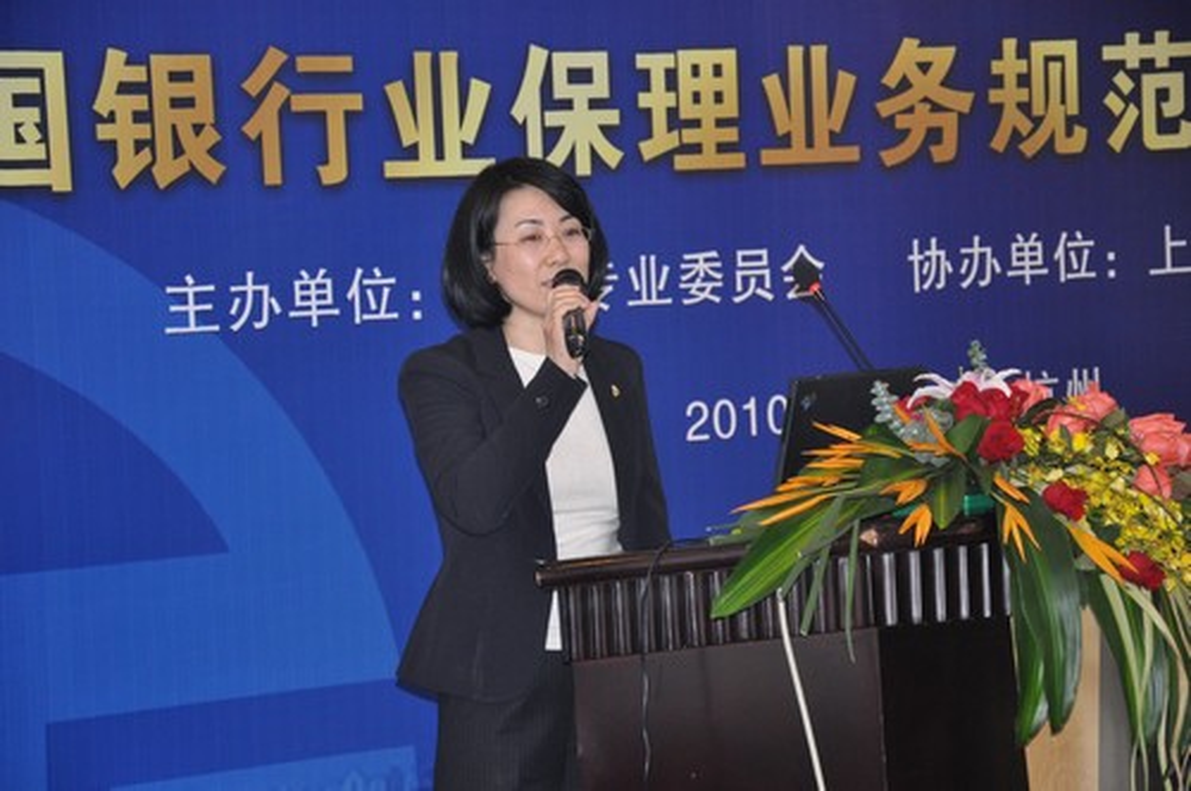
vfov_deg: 10.7
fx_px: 4213
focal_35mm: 128
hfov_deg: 16.1
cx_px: 596
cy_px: 396
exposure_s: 1/60
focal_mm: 85
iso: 800
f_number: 5.6
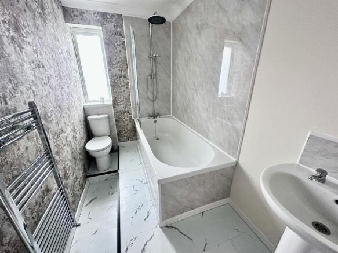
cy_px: 126
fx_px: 137
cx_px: 169
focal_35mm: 14
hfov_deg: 102.1
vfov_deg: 85.7
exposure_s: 1/60
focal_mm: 2.22
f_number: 2.2
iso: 400
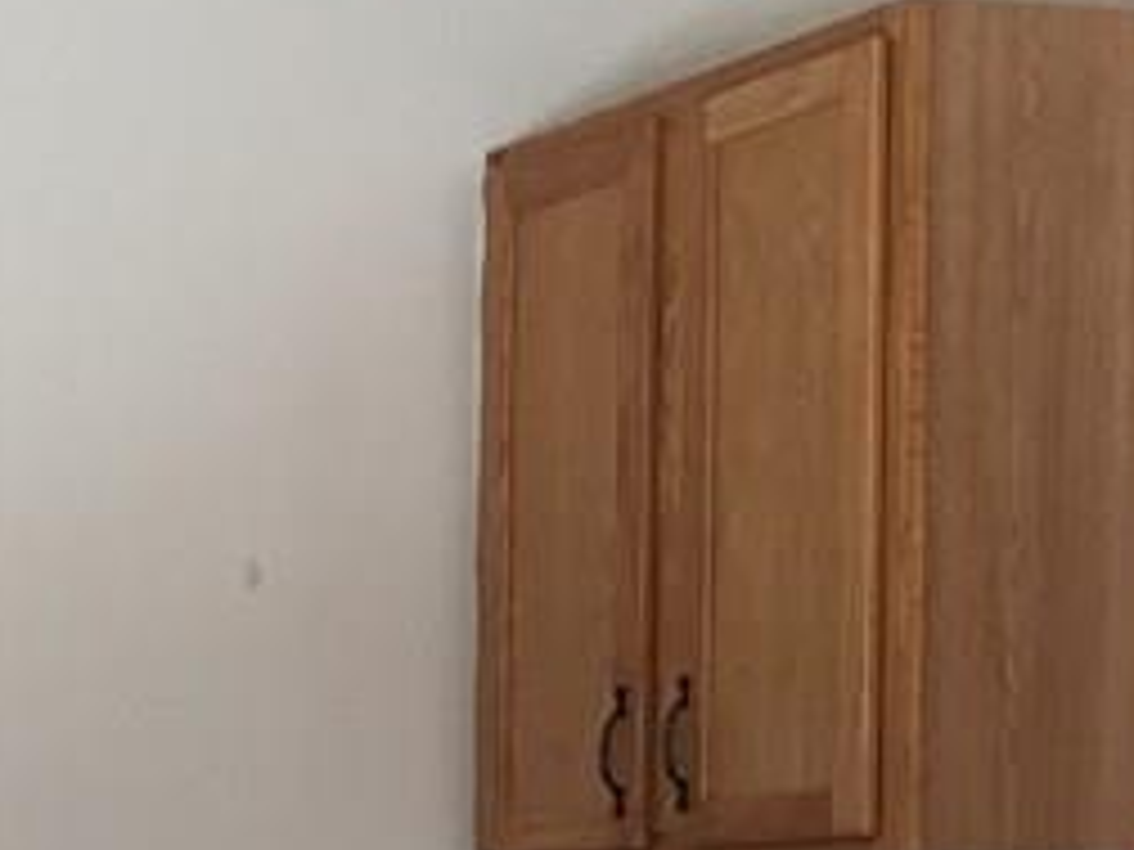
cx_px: -536
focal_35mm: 118
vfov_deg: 12.0
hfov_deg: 15.5
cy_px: 1232
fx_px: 3866
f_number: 2.2
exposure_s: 1/30
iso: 25
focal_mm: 4.15
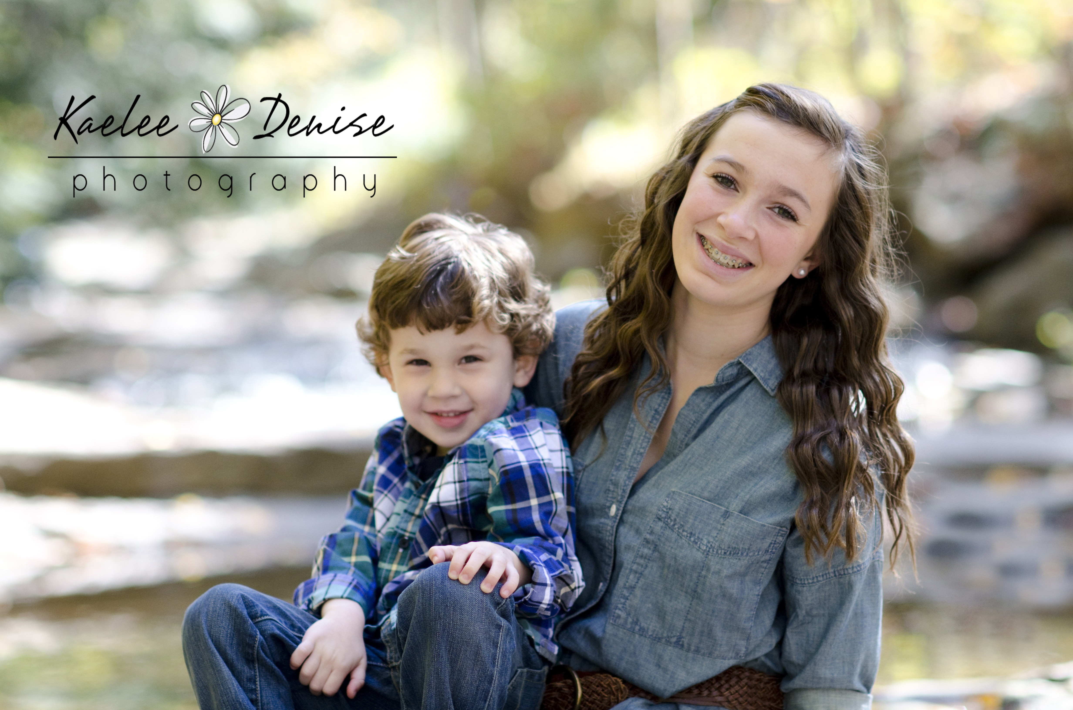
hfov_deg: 16.1
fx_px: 3792
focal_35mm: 128
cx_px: 536
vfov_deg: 10.7
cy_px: 355
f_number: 2
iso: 400
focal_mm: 85
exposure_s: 1/1000
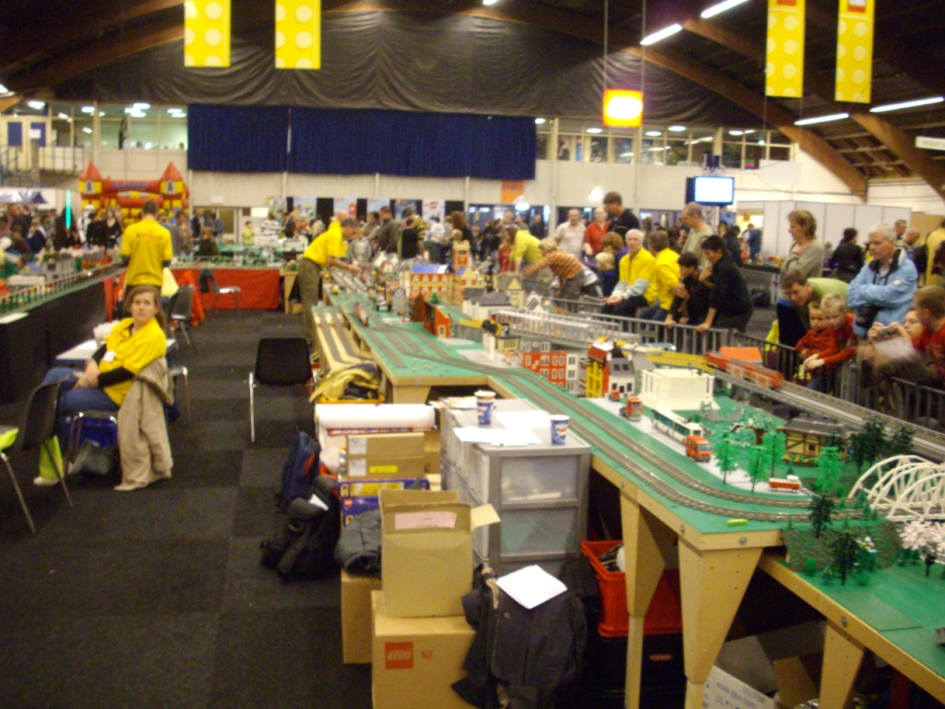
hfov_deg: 50.1
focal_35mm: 37
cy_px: 354
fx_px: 1010
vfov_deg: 38.7
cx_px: 472
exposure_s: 1/8
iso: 400
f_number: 2.8
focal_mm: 6.2
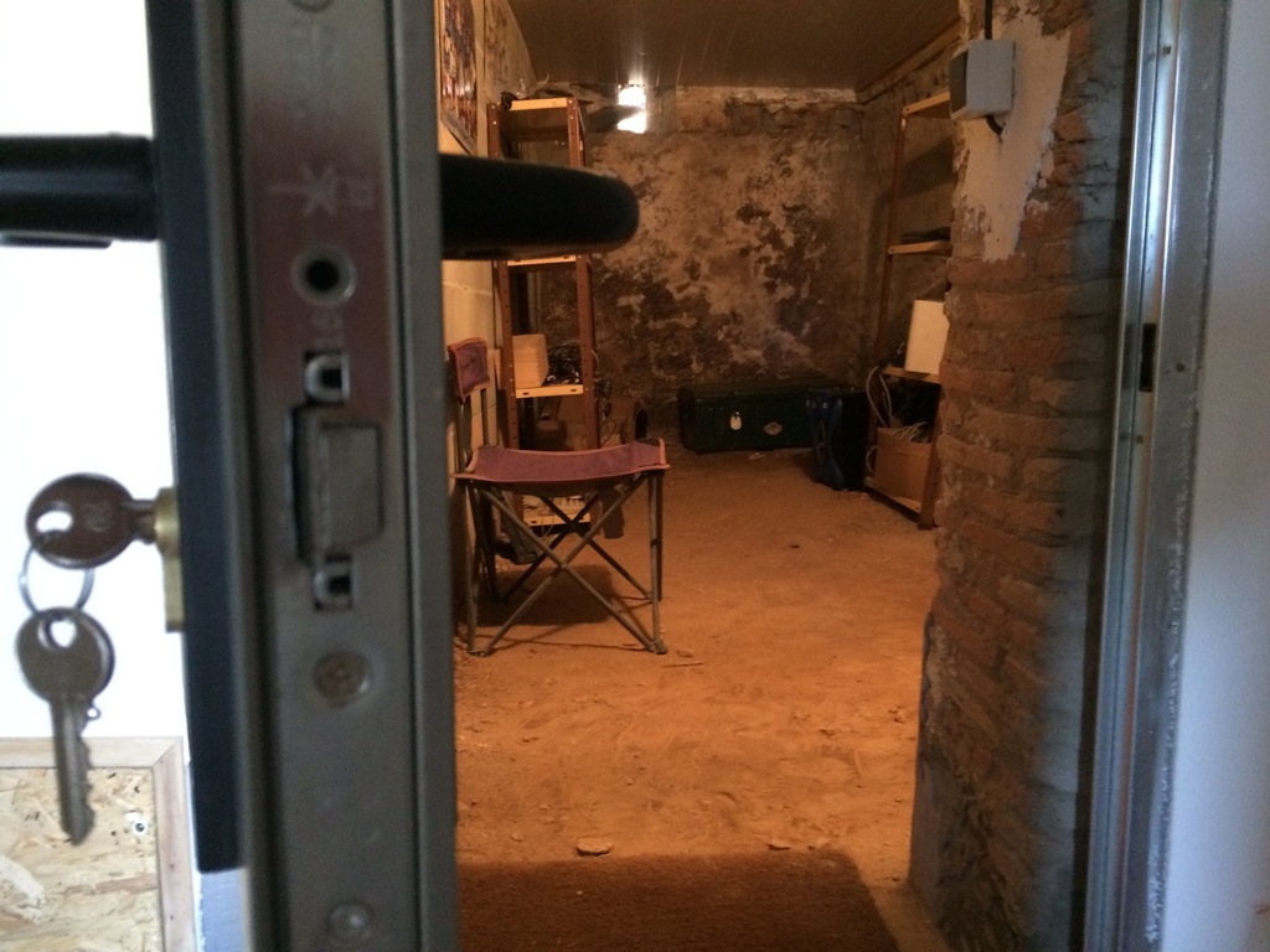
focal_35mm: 29
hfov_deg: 61.7
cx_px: 635
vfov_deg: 48.2
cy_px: 476
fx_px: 1064
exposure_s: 1/17
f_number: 2.2
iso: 320
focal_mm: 4.15
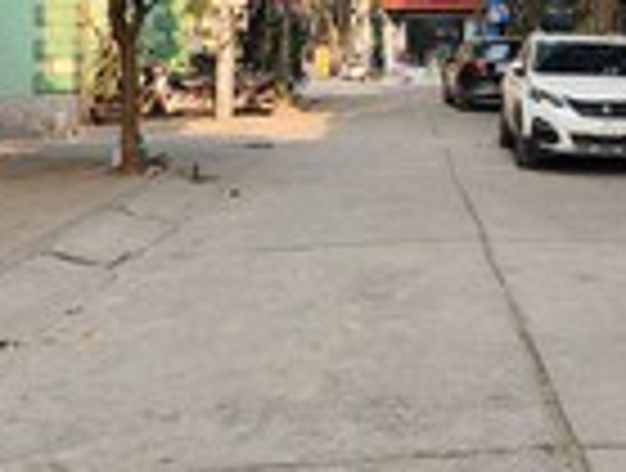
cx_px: 473
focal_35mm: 66
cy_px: -4
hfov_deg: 28.9
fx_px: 1197
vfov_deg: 21.5
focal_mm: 6.4
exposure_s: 1/180
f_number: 1.8
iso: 16
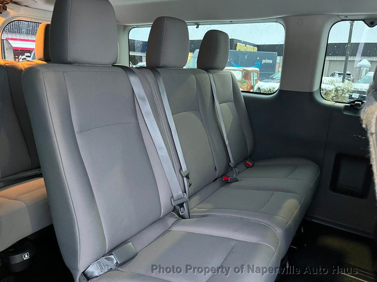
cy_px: 141
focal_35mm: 26
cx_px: 188
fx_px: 283
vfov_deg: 53.1
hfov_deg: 67.3
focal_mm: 5.1
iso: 640
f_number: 1.6
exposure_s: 1/37
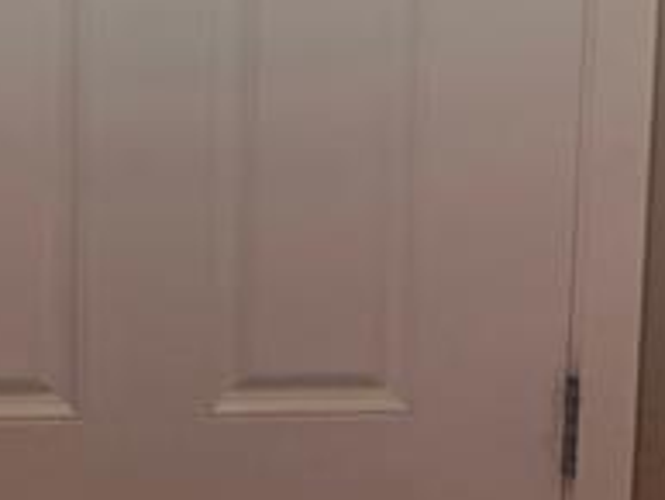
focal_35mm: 122
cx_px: -83
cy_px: -183
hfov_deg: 15.7
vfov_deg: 11.8
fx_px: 2345
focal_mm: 6.3
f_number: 1.7
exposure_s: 1/180
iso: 125
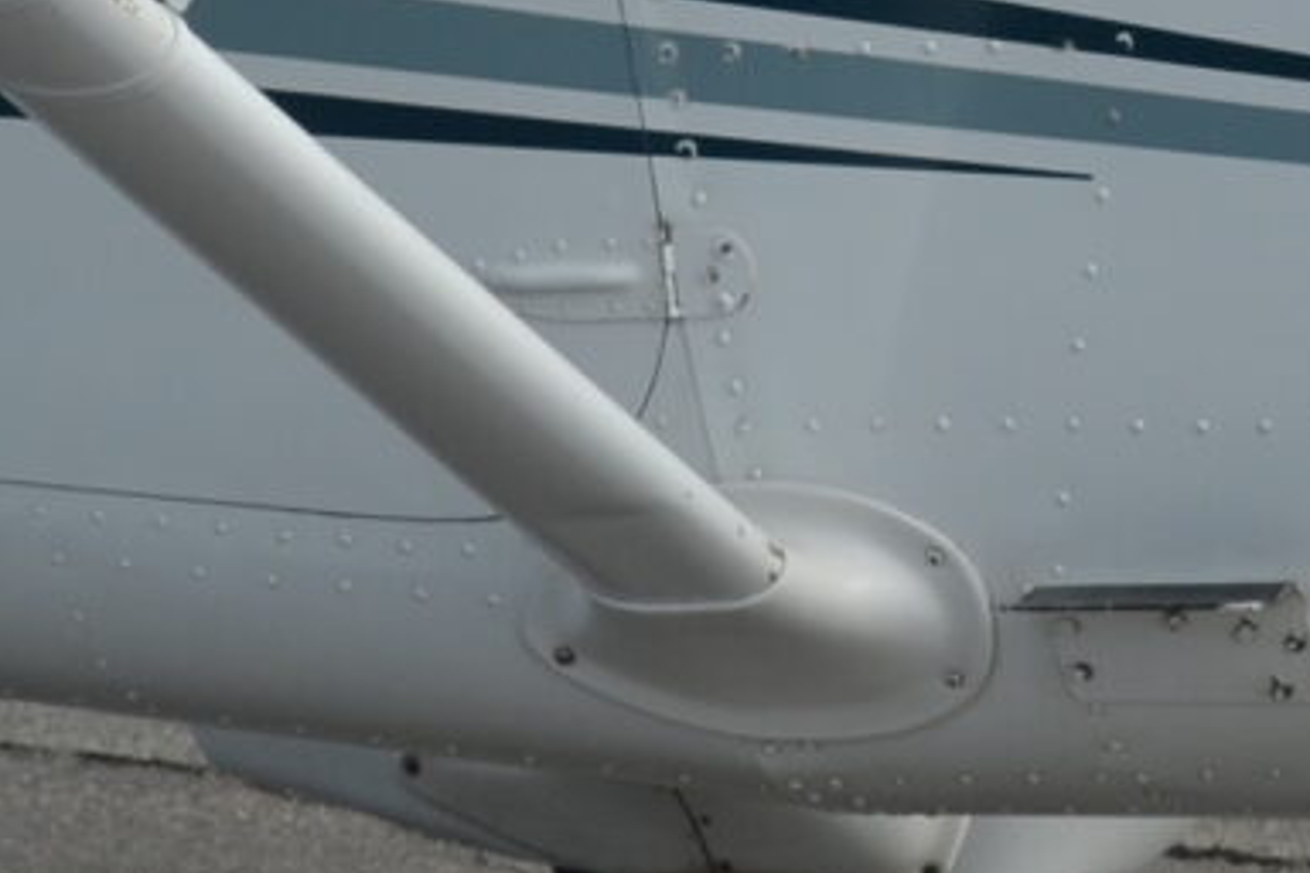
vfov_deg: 4.6
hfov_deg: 6.9
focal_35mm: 300
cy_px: -124
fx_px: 10916
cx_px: 979
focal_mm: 30
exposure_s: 1/400
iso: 100
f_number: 6.3
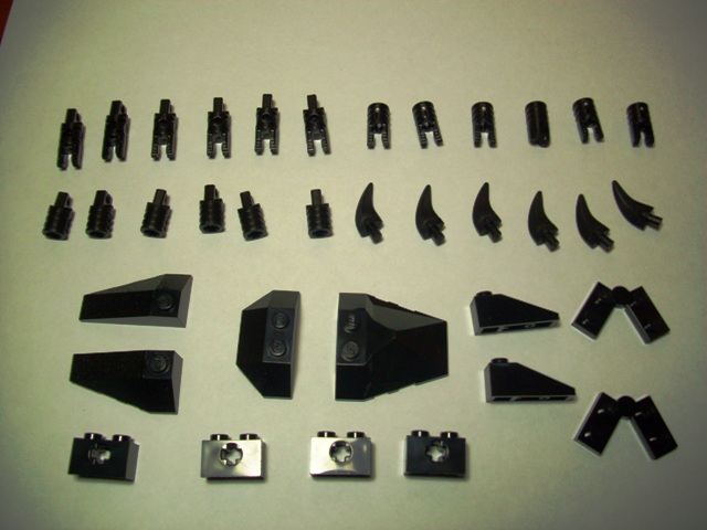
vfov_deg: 44.2
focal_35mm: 32
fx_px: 654
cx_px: 354
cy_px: 265
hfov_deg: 56.8
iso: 80
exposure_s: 1/80
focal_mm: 5.7
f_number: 2.9
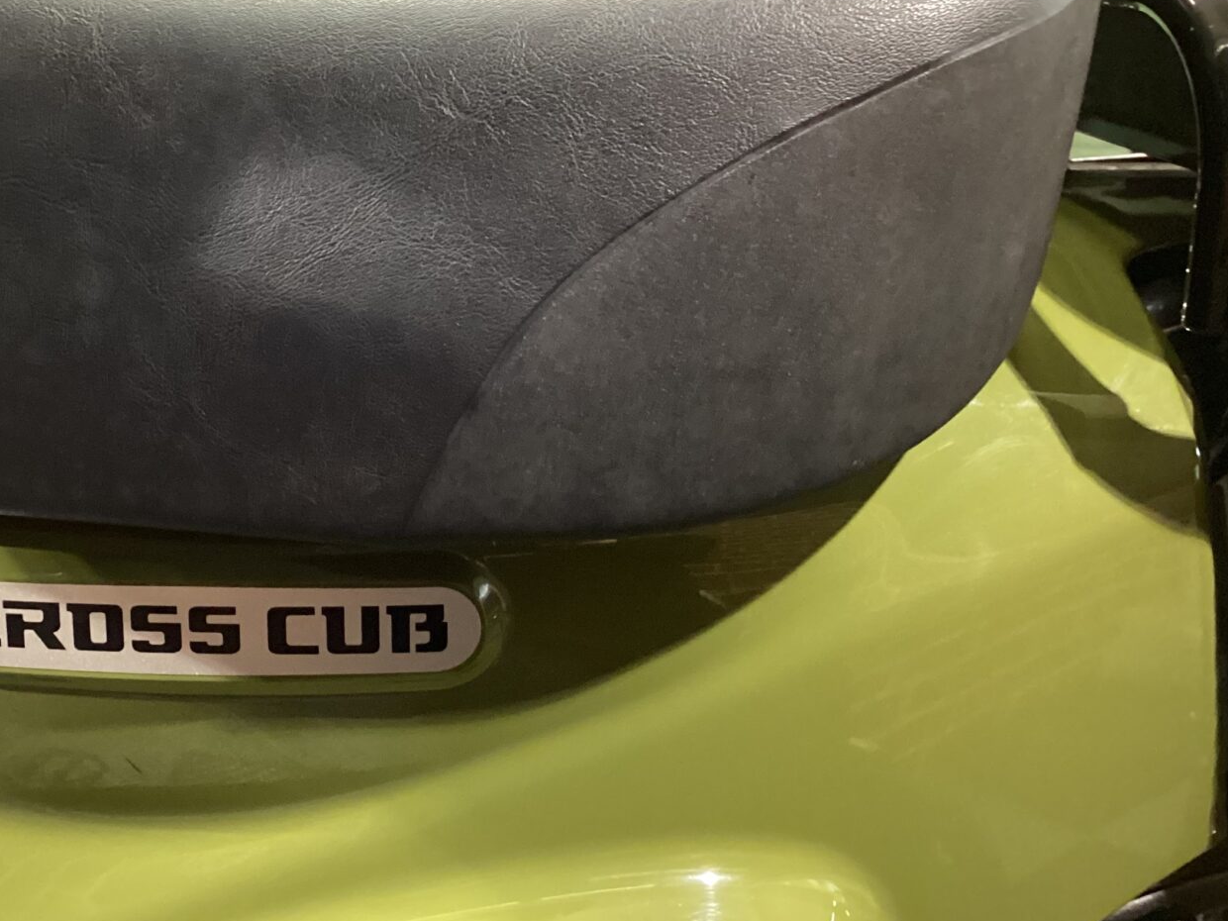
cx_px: 300
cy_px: 350
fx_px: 1703
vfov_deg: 30.2
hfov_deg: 38.6
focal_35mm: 48
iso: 500
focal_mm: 3.3
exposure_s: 1/30
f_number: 2.4
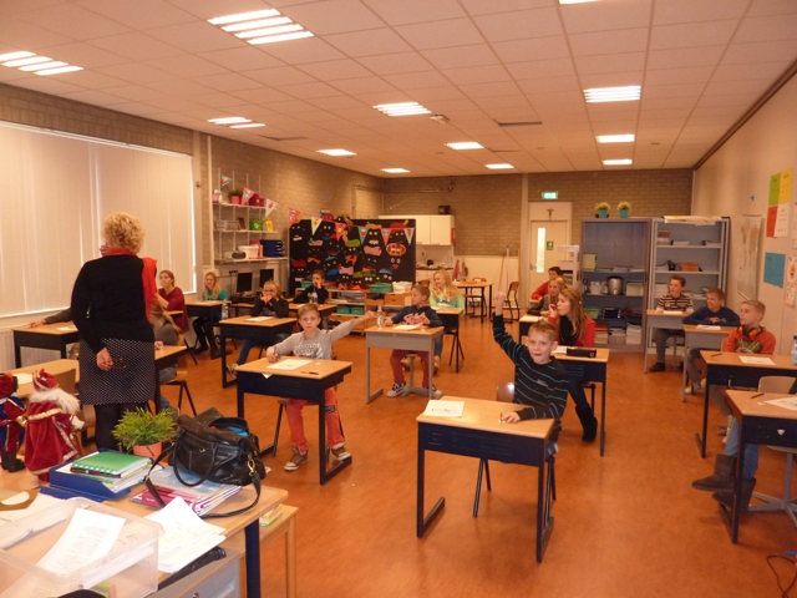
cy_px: 299
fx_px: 576
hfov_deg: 69.4
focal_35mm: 25
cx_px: 398
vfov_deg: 54.9
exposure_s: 1/30
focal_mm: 4.1
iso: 400
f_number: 3.3
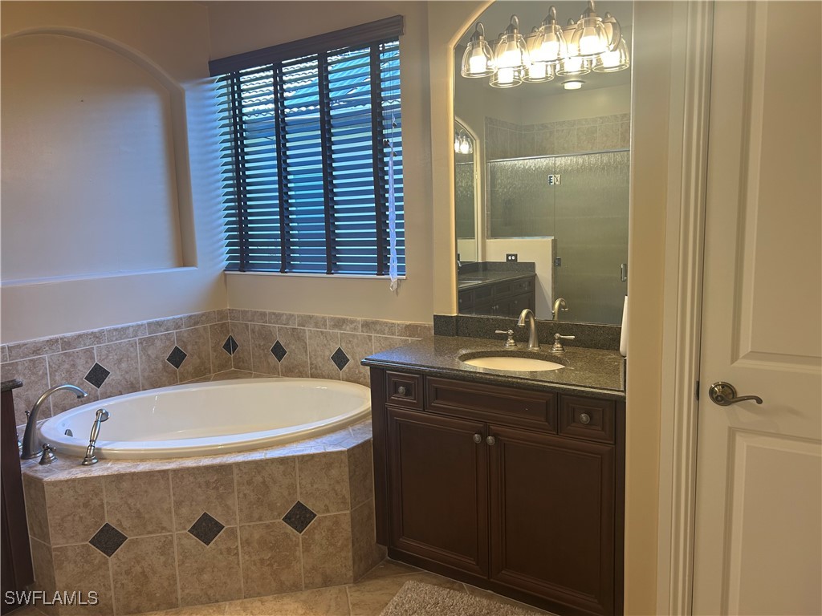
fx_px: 617
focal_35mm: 26
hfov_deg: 67.3
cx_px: 411
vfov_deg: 53.1
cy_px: 308
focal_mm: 5.7
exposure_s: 1/120
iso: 64
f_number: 1.5
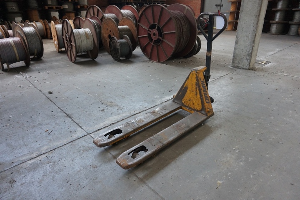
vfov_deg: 53.1
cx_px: 150
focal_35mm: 24
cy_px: 100
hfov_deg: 73.7
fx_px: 200
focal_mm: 16
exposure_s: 1/160
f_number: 4
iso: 1250
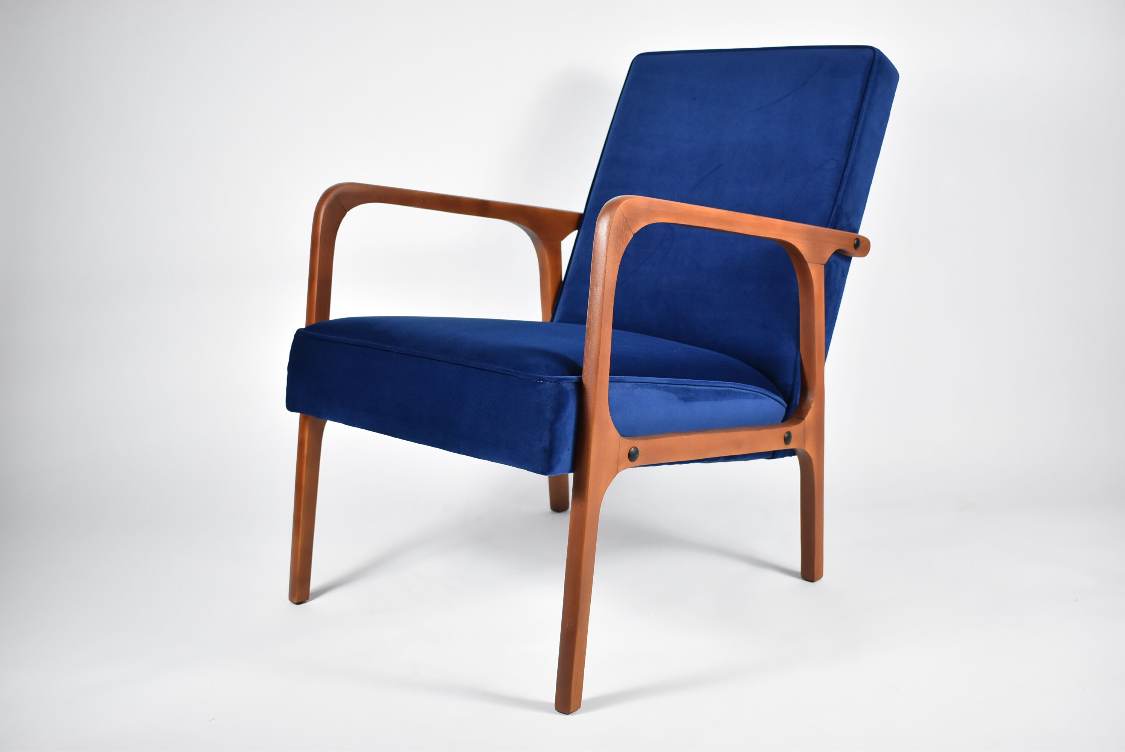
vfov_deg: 33.1
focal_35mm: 40
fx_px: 1267
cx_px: 562
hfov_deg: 47.9
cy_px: 376
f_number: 4
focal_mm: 27
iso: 1100
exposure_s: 1/125
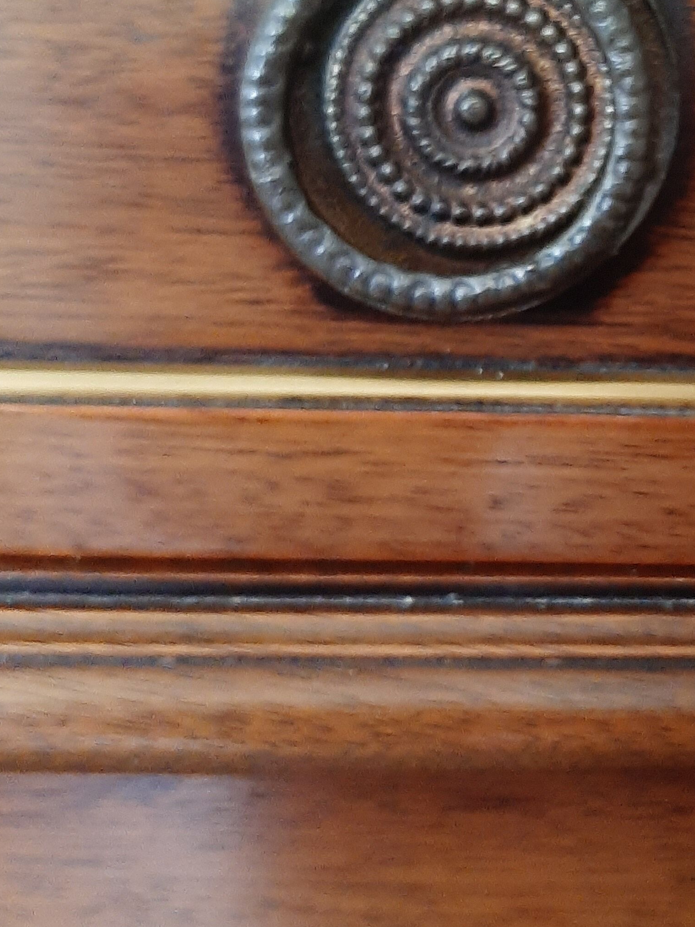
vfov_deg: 36.1
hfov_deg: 26.9
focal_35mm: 52
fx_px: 1392
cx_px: 646
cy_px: 247
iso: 320
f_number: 1.7
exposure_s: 1/25
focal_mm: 3.93
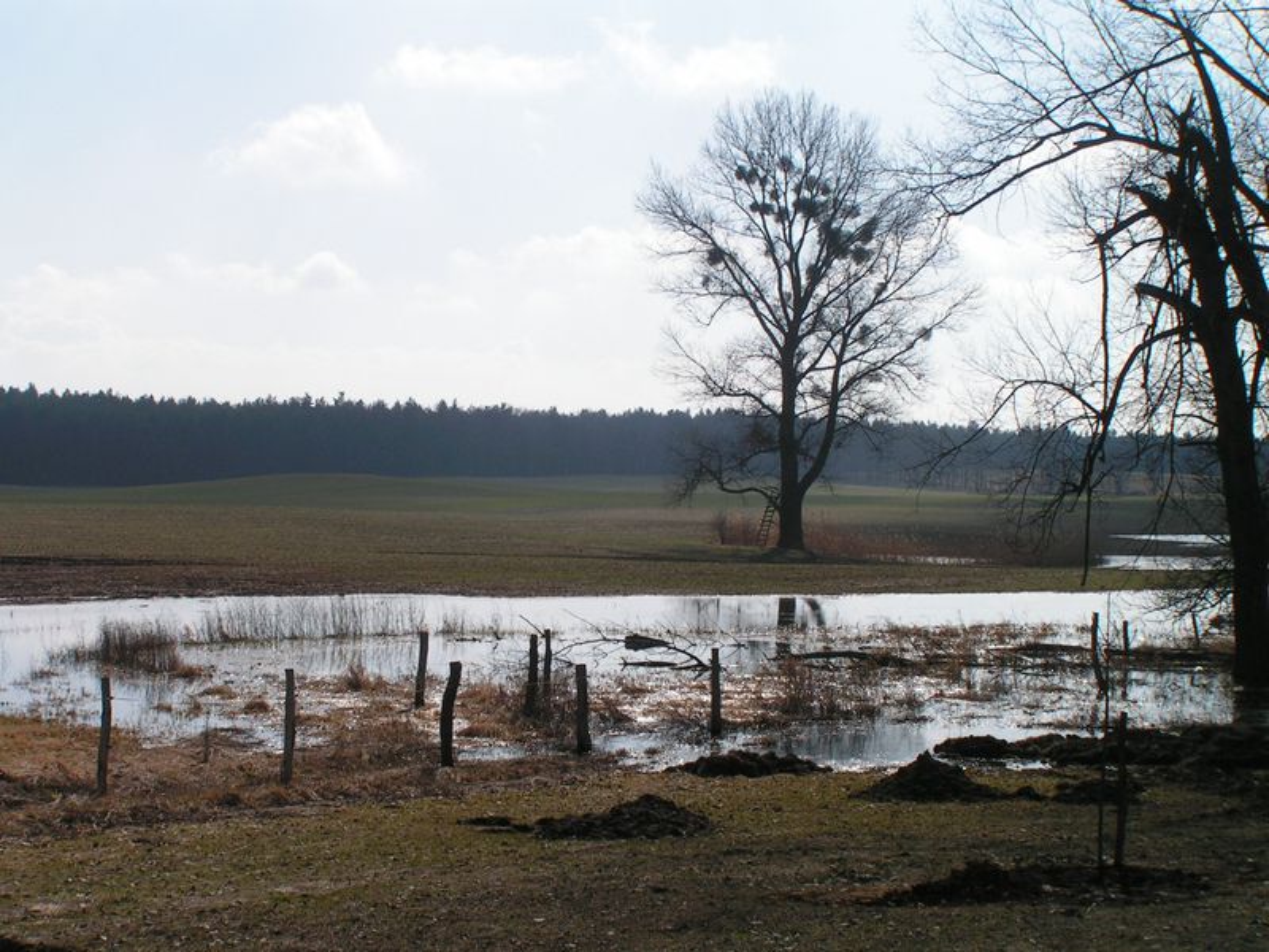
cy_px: 476
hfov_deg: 27.0
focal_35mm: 72
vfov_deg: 20.4
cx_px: 634
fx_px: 2639
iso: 50
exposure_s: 1/800
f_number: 6.3
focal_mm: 12.1
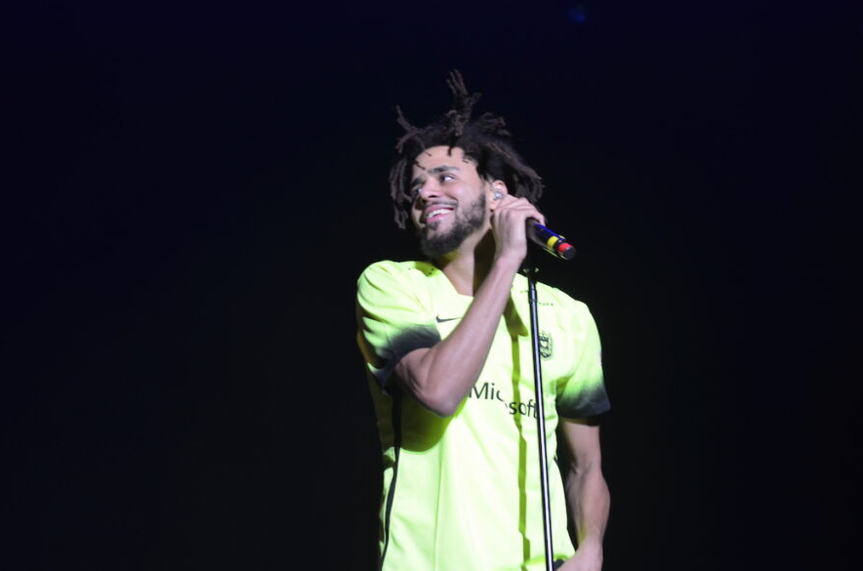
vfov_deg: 14.2
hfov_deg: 21.4
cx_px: 432
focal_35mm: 96
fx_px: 2286
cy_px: 310
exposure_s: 1/60
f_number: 4
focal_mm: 55
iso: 500
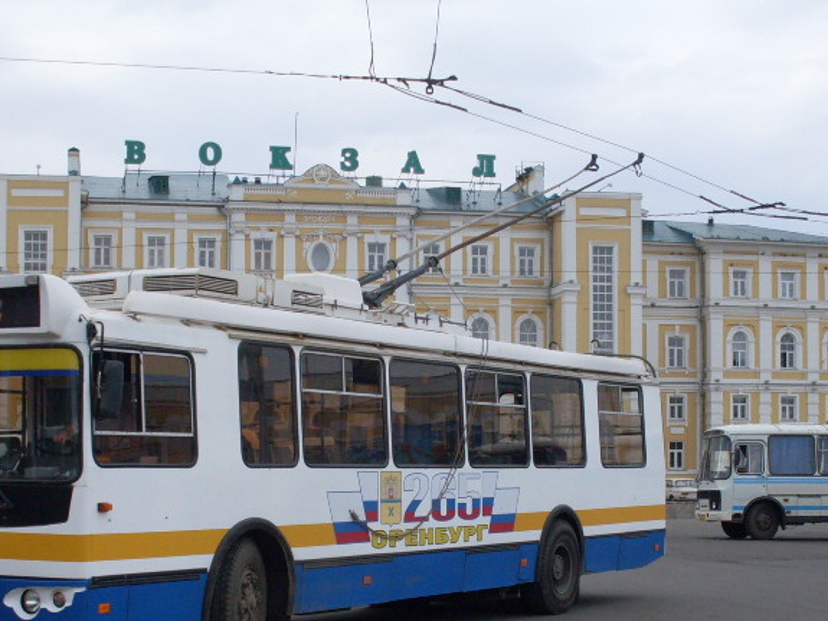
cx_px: 276
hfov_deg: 34.6
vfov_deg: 26.5
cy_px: 392
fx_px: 1315
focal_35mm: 55
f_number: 8.4
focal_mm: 6.3
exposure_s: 1/125
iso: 80
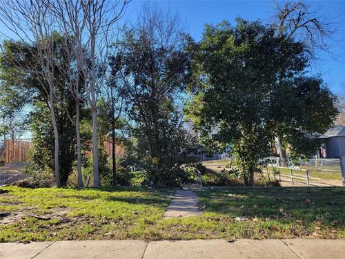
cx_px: 172
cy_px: 130
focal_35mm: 26
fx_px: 259
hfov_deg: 67.3
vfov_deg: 53.1
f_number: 1.8
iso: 40
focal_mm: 5.4
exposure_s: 1/781
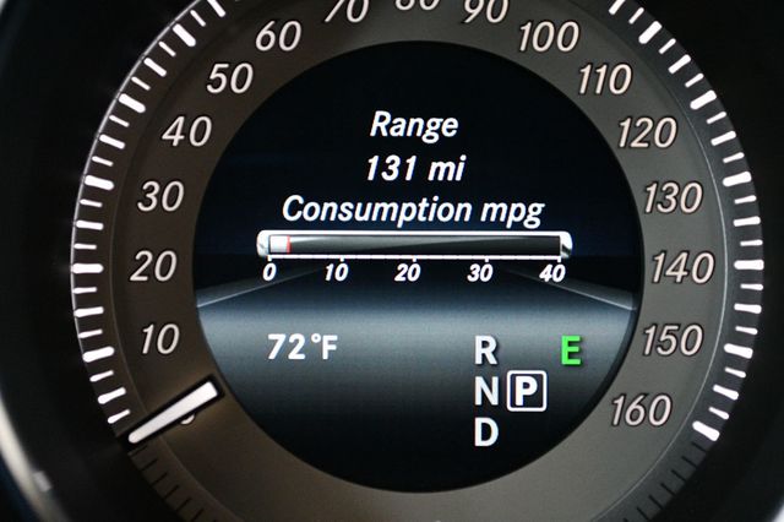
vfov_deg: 18.9
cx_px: 392
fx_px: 1567
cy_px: 261
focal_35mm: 72
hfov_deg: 28.1
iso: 4000
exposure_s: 1/60
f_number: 5.6
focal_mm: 48
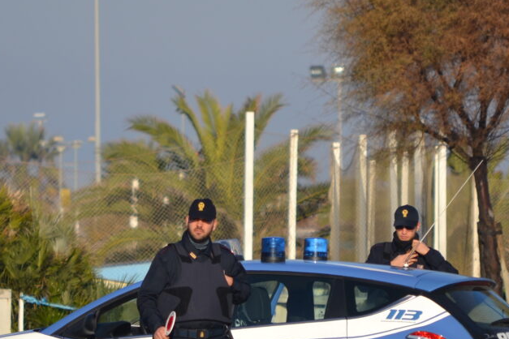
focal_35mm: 698
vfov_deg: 2.0
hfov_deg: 3.0
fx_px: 9868
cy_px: 199
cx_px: 266
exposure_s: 1/500
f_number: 5.6
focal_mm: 190
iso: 100
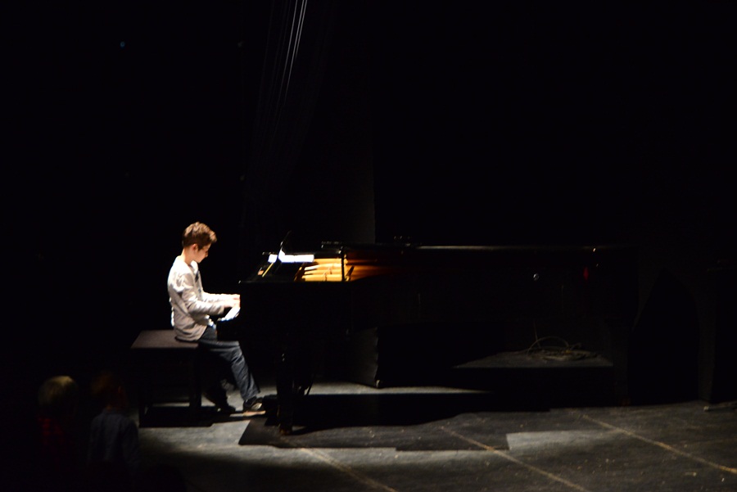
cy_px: 246
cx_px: 368
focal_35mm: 120
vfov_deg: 11.4
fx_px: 2458
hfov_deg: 17.1
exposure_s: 1/40
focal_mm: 120
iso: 4000
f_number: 5.6
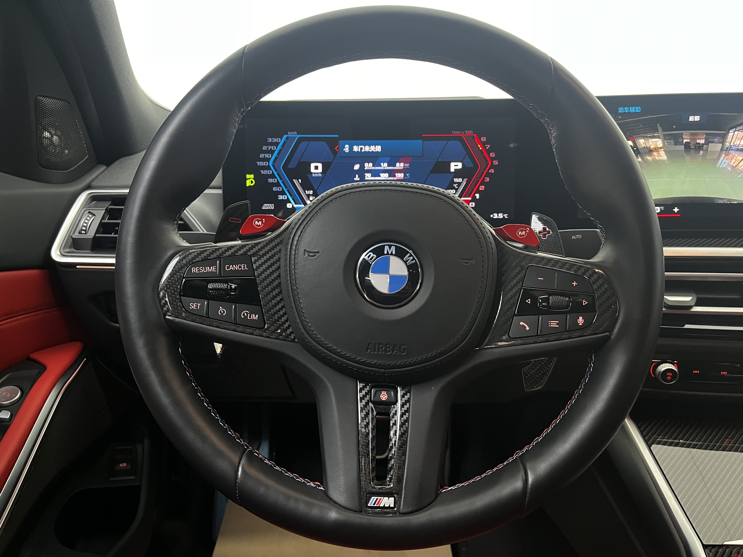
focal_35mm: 26
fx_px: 558
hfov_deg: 67.3
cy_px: 278
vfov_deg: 53.1
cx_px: 372
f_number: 1.6
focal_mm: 5.1
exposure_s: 1/38
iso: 500
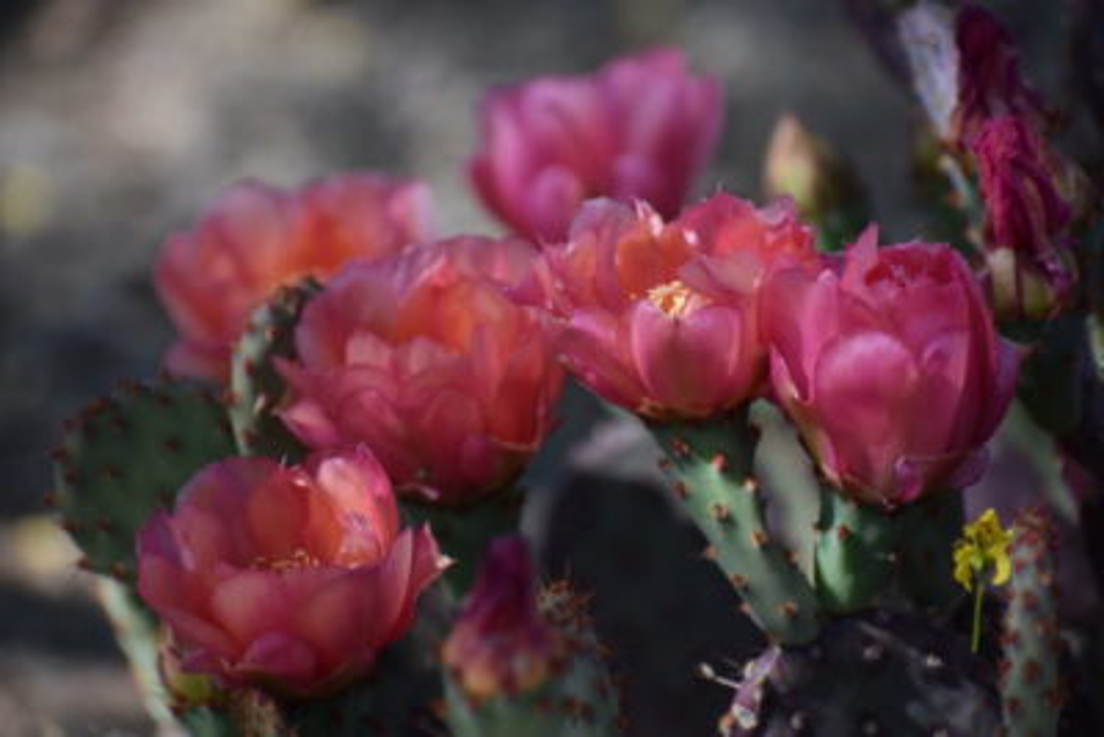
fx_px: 8052
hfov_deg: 7.8
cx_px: 552
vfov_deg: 5.2
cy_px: 368
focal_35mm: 262
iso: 400
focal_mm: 175
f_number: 5.6
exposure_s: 1/1000
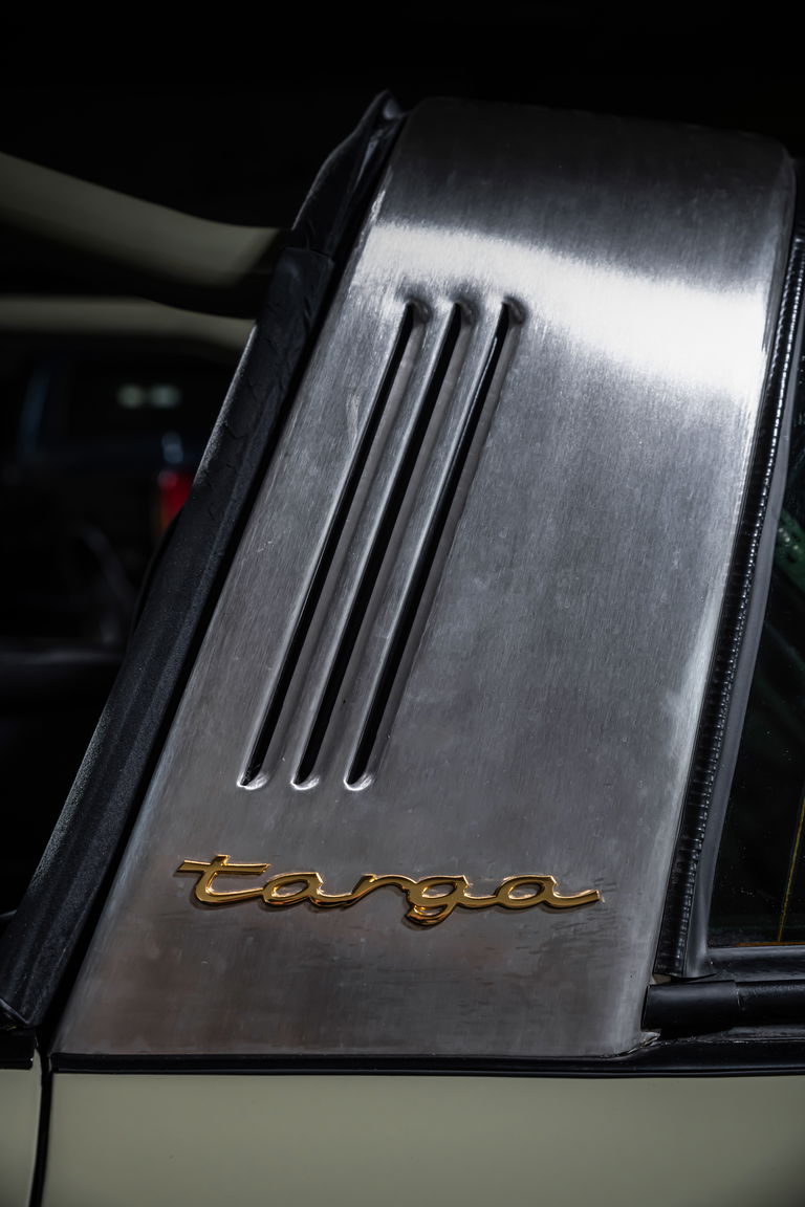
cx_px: 402
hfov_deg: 23.4
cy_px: 604
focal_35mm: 58
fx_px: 1945
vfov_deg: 34.5
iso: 250
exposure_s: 1/160
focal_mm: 58
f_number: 5.6
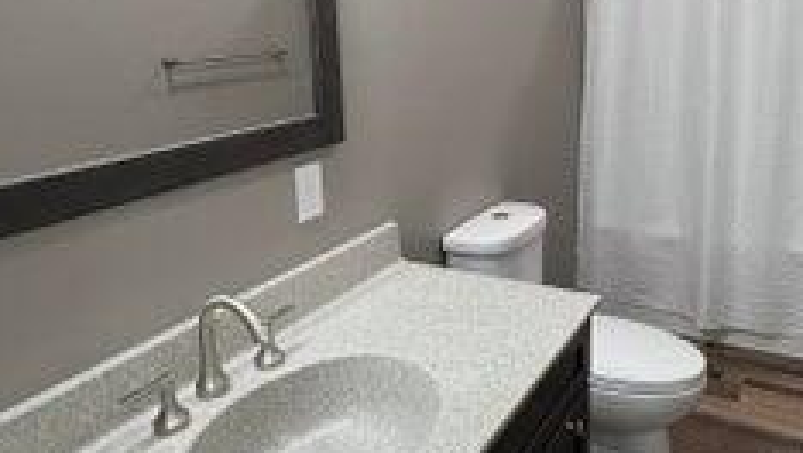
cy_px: 141
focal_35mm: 29
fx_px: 618
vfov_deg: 39.6
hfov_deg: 65.2
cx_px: 494
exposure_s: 1/120
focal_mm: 1.57
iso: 125
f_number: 1.8
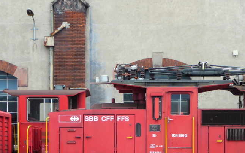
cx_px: 168
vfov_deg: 9.5
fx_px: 921
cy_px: 132
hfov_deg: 15.1
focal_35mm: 138
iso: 100
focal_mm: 14.2
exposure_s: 1/60
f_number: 4.7
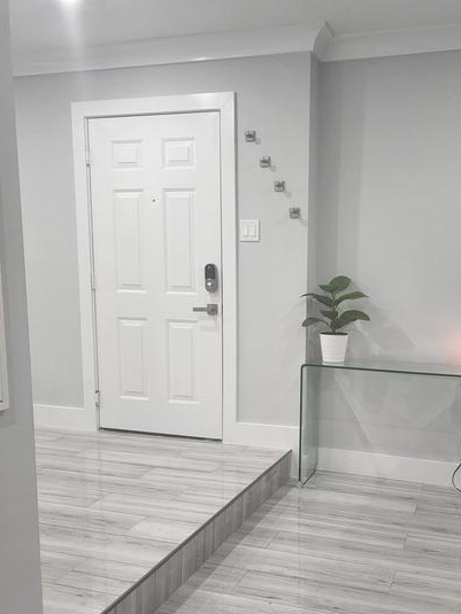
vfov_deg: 55.1
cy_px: 357
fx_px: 586
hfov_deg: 42.4
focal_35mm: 33
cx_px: 307
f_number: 1.8
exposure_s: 1/120
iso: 250
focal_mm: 6.4
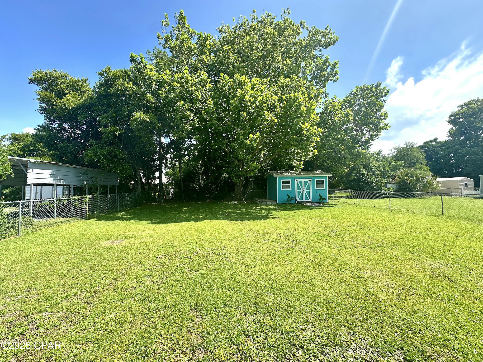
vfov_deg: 85.7
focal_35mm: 14
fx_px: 195
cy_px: 181
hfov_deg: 102.1
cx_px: 242
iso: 40
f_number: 2.2
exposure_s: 1/640
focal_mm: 2.22
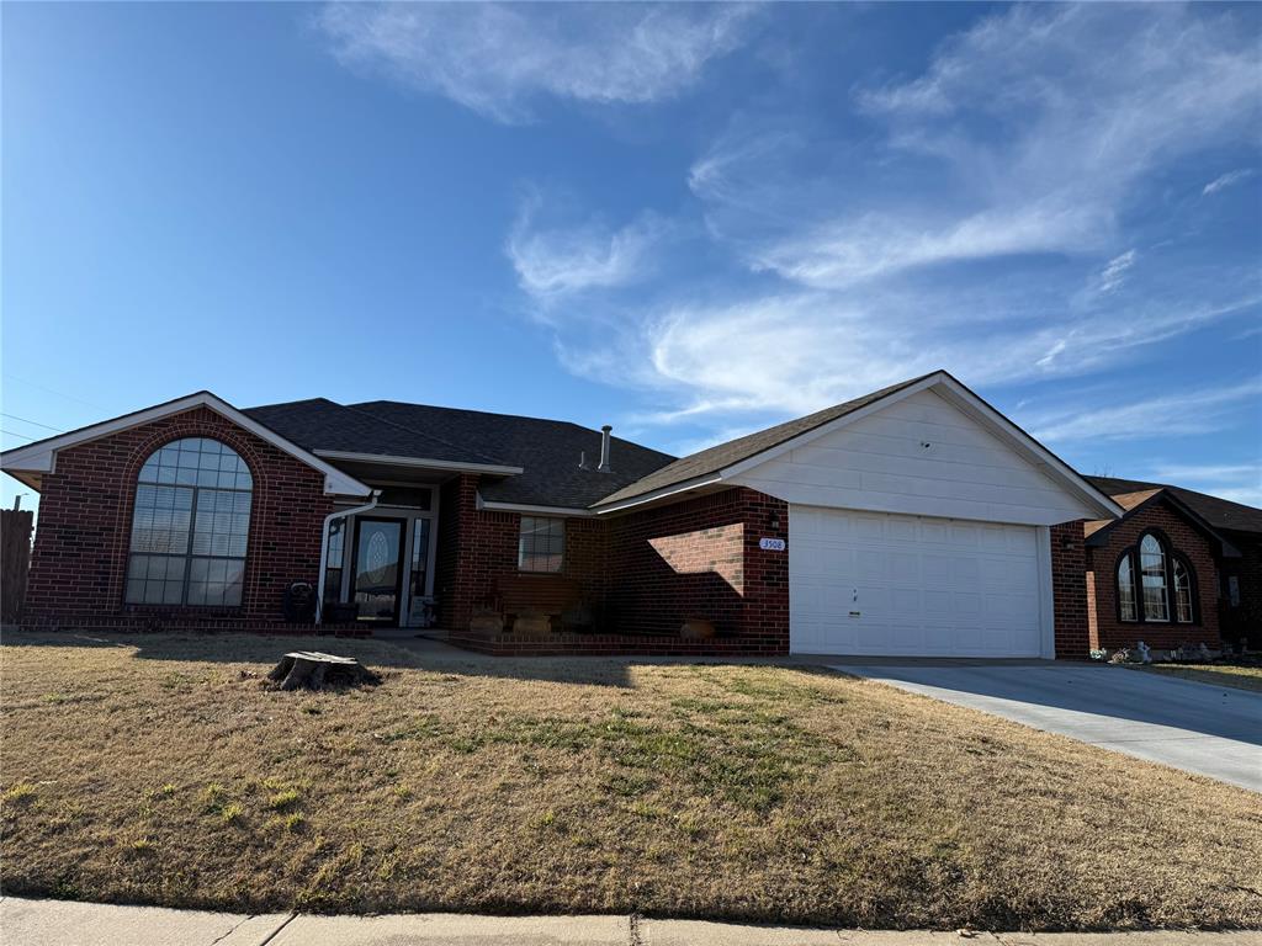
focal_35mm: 24
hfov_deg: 71.6
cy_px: 473
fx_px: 875
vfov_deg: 56.8
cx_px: 631
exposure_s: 1/5319
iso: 80
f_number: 1.78
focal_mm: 6.76
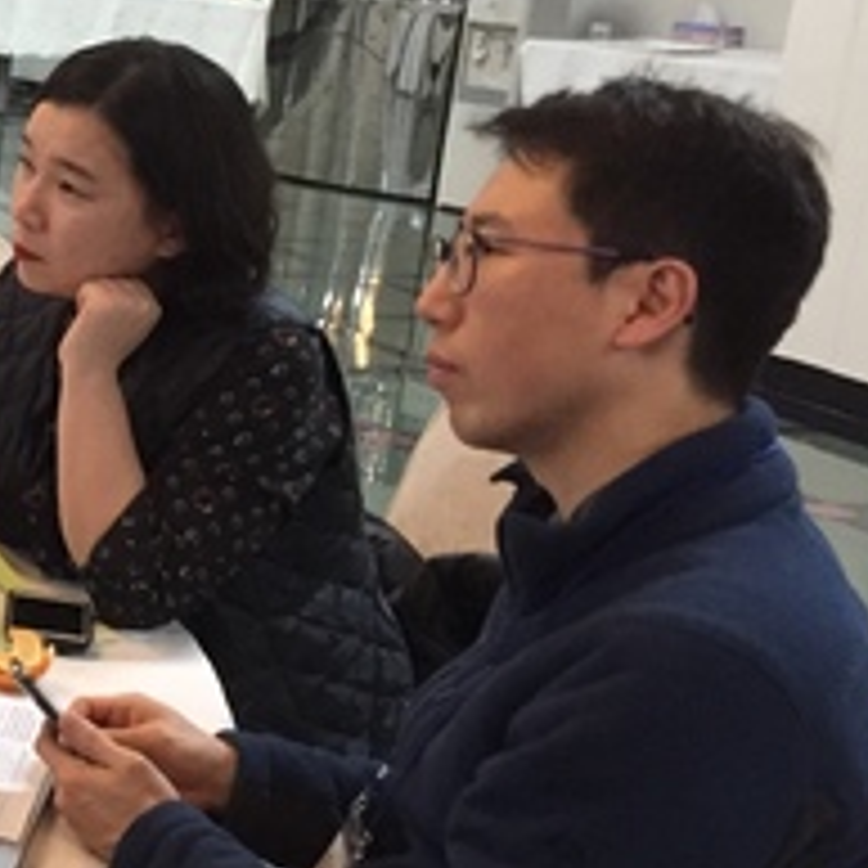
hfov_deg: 17.8
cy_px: 418
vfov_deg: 20.4
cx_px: -508
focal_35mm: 85
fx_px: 2411
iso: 200
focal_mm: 4.15
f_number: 2.2
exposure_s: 1/30
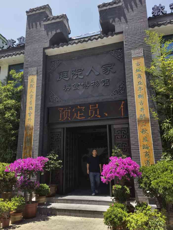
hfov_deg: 51.4
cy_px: 115
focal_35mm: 27
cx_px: 86
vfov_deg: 65.3
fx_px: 180
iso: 50
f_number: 1.9
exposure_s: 1/2500
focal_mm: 6.67
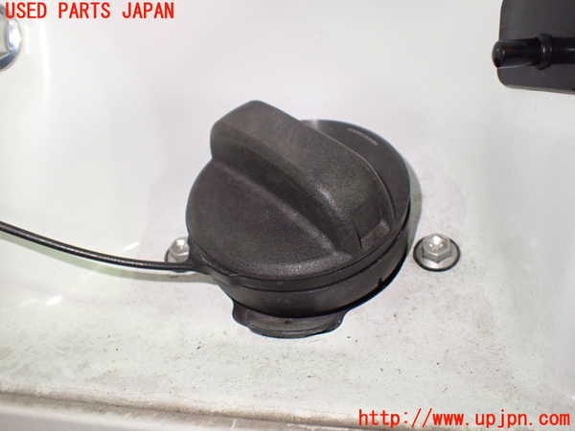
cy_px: 216
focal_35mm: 32
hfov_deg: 56.8
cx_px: 288
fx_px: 532
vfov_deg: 44.2
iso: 800
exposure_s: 1/125
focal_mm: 5.79
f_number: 2.4
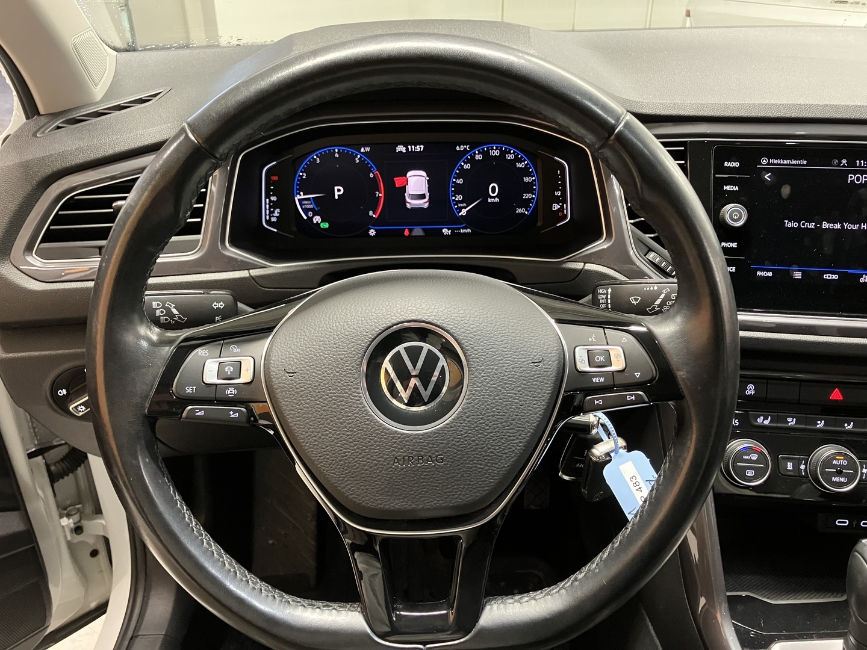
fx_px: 701
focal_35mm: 28
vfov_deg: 49.7
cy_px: 325
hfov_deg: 63.4
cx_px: 434
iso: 400
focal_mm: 3.99
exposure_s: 1/25
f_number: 1.8
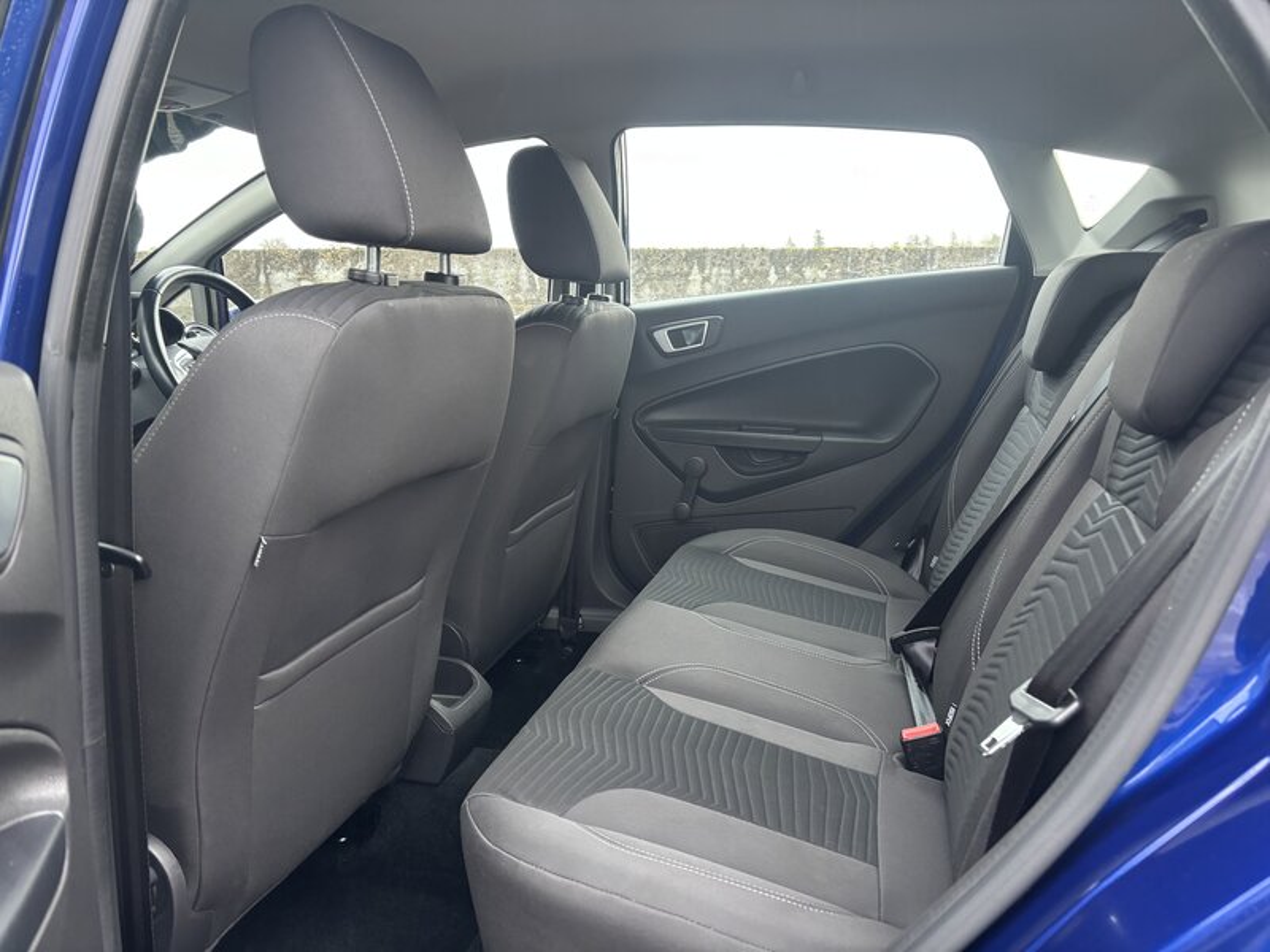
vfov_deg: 53.1
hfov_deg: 67.3
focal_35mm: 26
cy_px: 476
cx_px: 635
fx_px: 954
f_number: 1.6
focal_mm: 5.96
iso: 320
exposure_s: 1/60
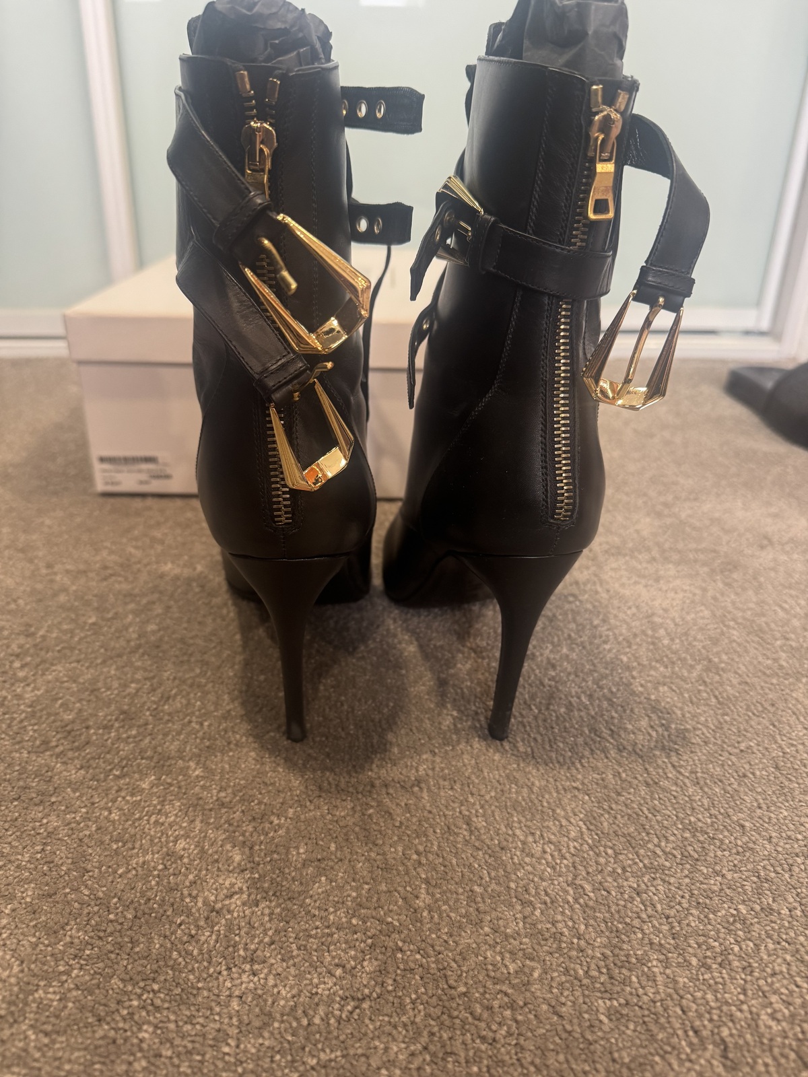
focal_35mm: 24
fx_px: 747
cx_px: 404
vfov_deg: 71.6
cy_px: 538
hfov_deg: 56.8
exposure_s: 1/50
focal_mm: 6.76
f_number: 1.78
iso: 320
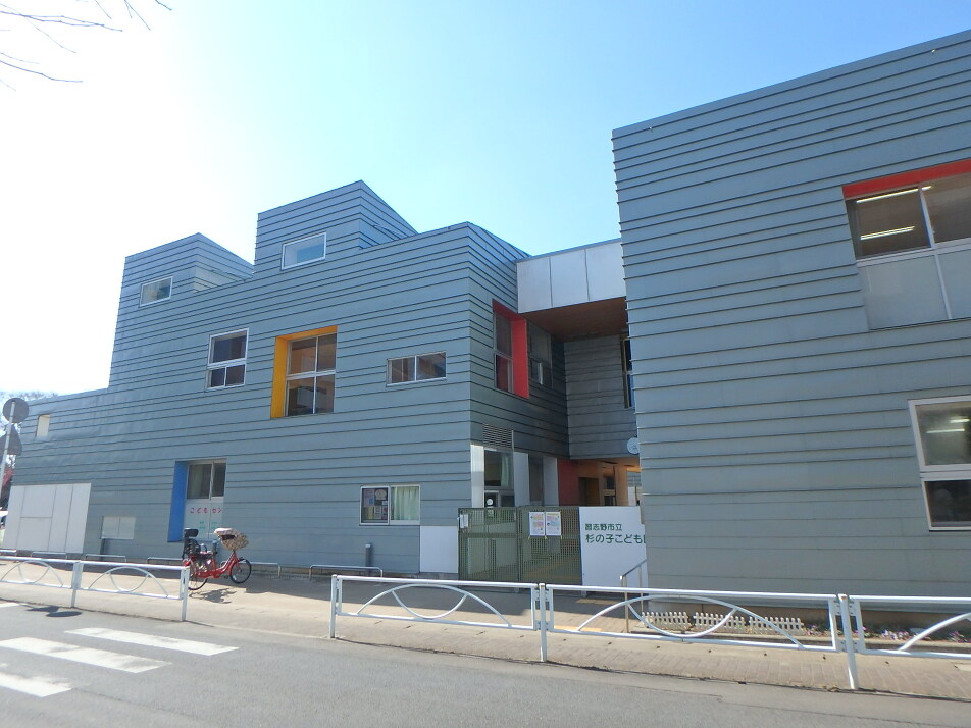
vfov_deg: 63.4
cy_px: 364
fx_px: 589
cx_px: 486
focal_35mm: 21
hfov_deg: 79.0
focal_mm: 3.7
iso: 125
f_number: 3.5
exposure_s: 1/800
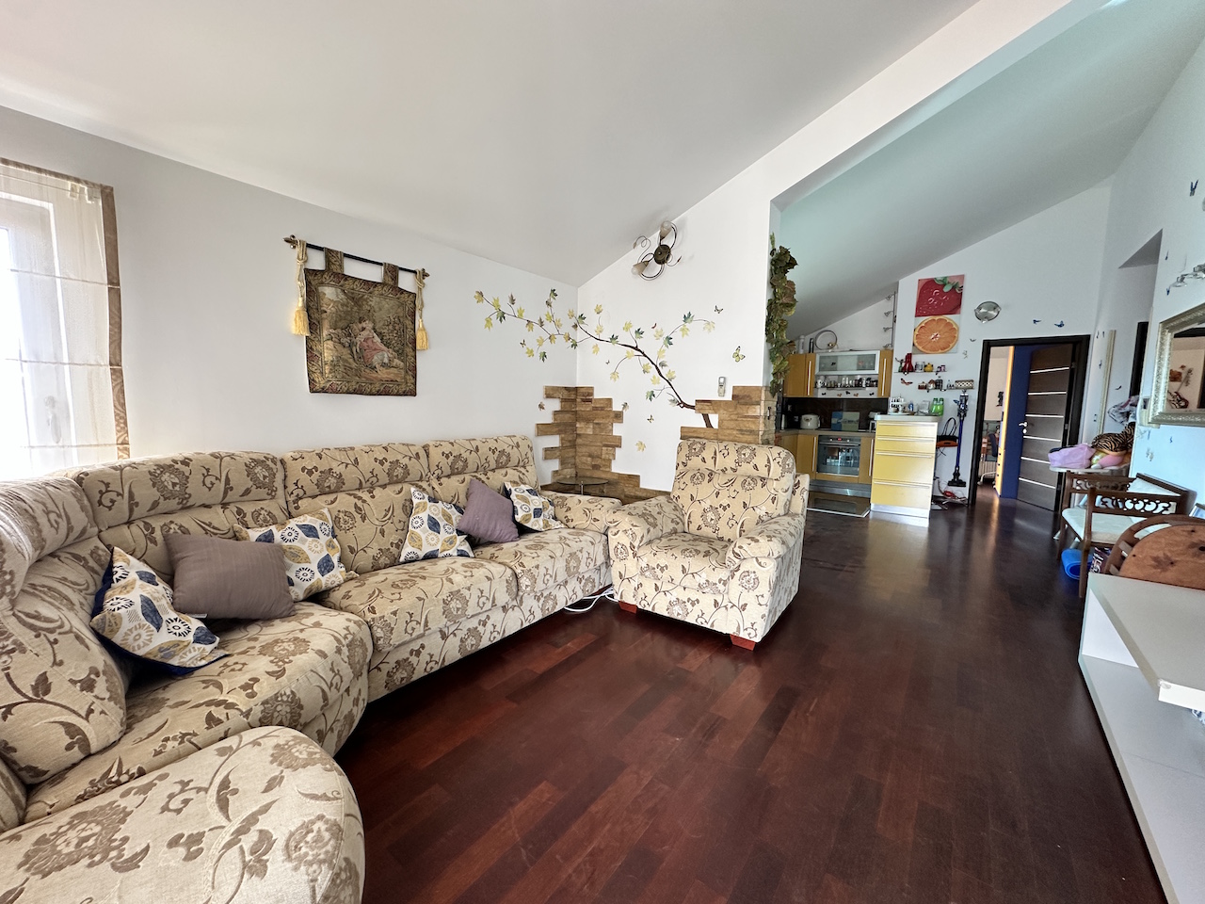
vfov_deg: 85.7
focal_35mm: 14
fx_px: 487
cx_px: 602
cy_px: 452
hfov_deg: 102.1
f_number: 2.2
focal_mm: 2.22
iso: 160
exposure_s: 1/99
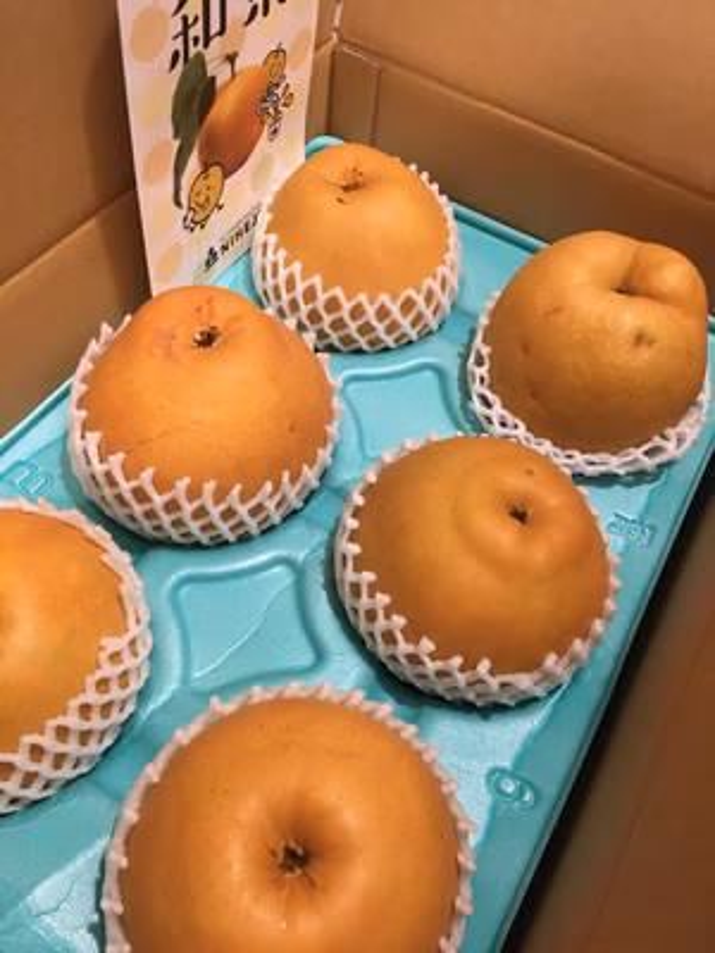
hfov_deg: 48.2
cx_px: 358
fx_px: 799
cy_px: 476
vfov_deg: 61.7
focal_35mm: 29
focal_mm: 4.15
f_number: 2.2
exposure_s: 1/30
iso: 200
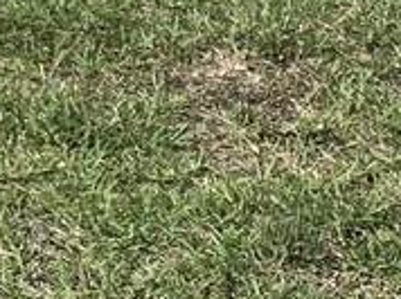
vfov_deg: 7.3
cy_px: -459
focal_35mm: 187
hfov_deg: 9.6
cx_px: -496
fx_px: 2163
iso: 25
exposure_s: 1/2833
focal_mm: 4.25
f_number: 1.8
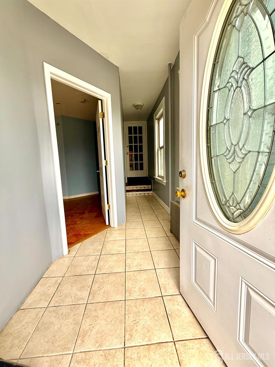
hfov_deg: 85.7
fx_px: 148
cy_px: 184
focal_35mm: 14
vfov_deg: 102.1
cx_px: 138
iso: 50
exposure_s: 1/118
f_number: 2.2
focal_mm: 2.22
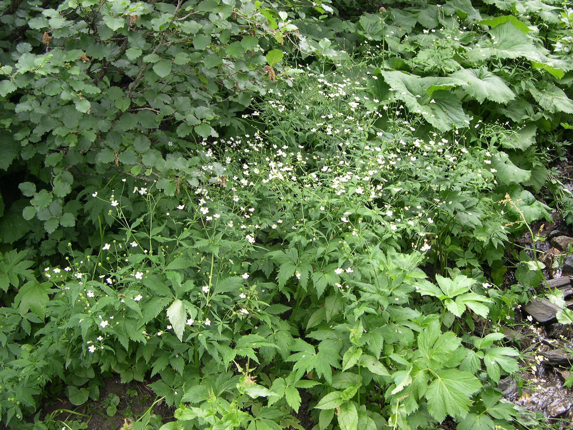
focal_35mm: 38
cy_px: 215
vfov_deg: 37.7
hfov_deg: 49.0
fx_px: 629
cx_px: 286
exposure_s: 1/109
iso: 100
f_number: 2.8
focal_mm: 8
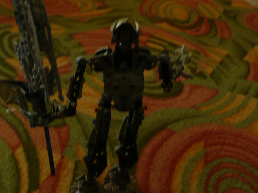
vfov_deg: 22.9
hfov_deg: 30.3
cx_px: 129
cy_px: 96
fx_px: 477
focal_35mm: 64
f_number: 4
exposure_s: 1/13
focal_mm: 7
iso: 200
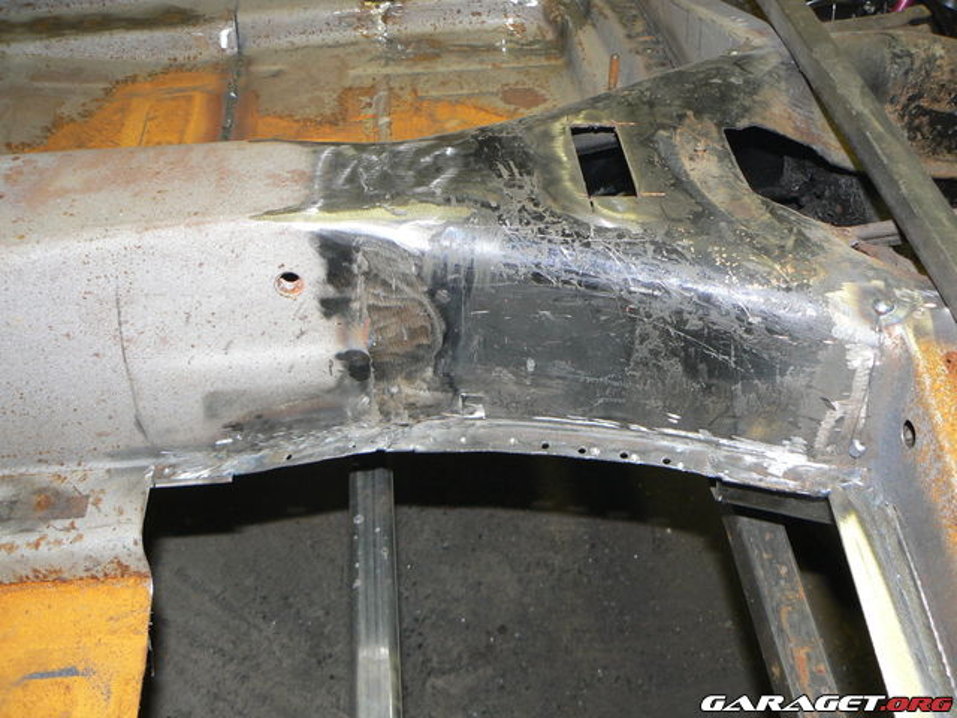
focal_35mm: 36
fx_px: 995
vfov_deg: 39.7
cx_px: 478
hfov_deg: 51.4
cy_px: 359
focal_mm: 6
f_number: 2.8
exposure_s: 1/30
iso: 100
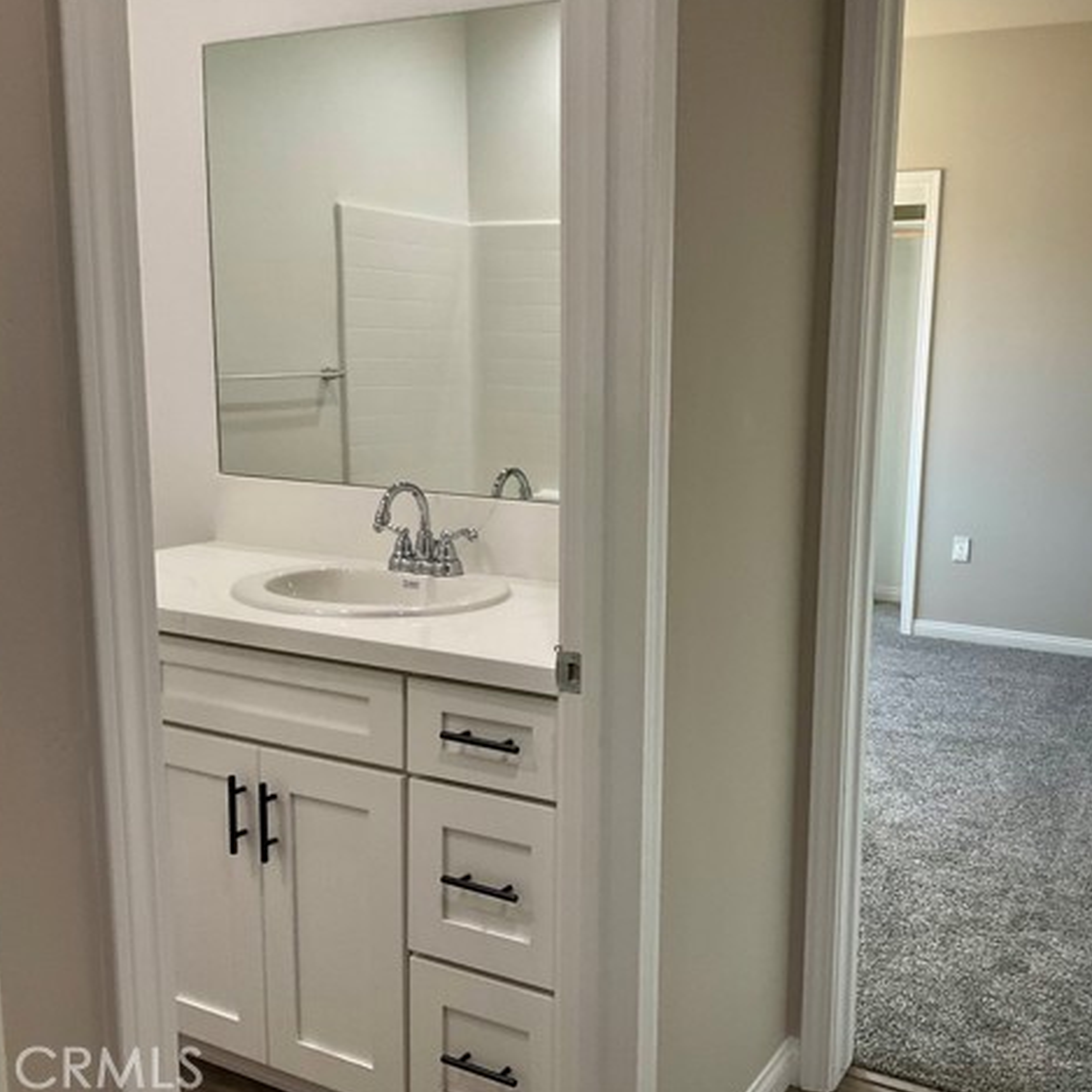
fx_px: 1249
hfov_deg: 46.9
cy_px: 543
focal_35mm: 35
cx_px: 673
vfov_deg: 47.2
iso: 64
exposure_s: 1/120
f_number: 1.8
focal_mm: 3
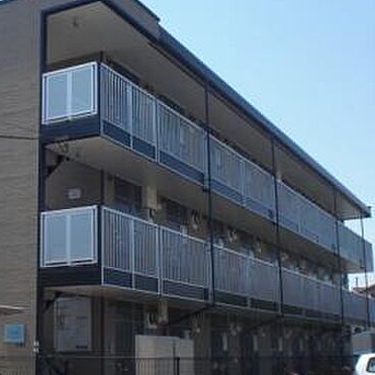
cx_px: 99
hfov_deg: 29.1
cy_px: 186
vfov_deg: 29.6
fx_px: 711
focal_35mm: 58
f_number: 5.6
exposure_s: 1/250
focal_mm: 6.3
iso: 64
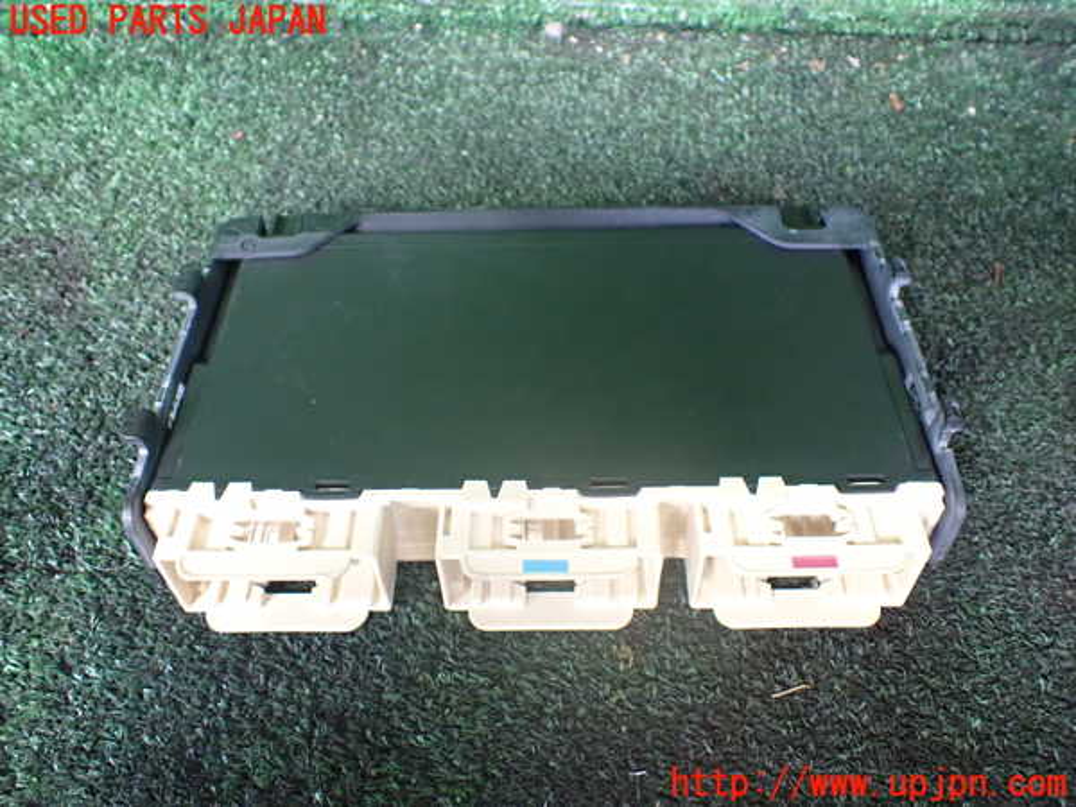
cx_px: 538
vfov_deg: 46.8
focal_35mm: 30
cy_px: 404
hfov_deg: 60.0
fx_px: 933
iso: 800
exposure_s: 1/100
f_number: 2.3
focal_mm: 5.4
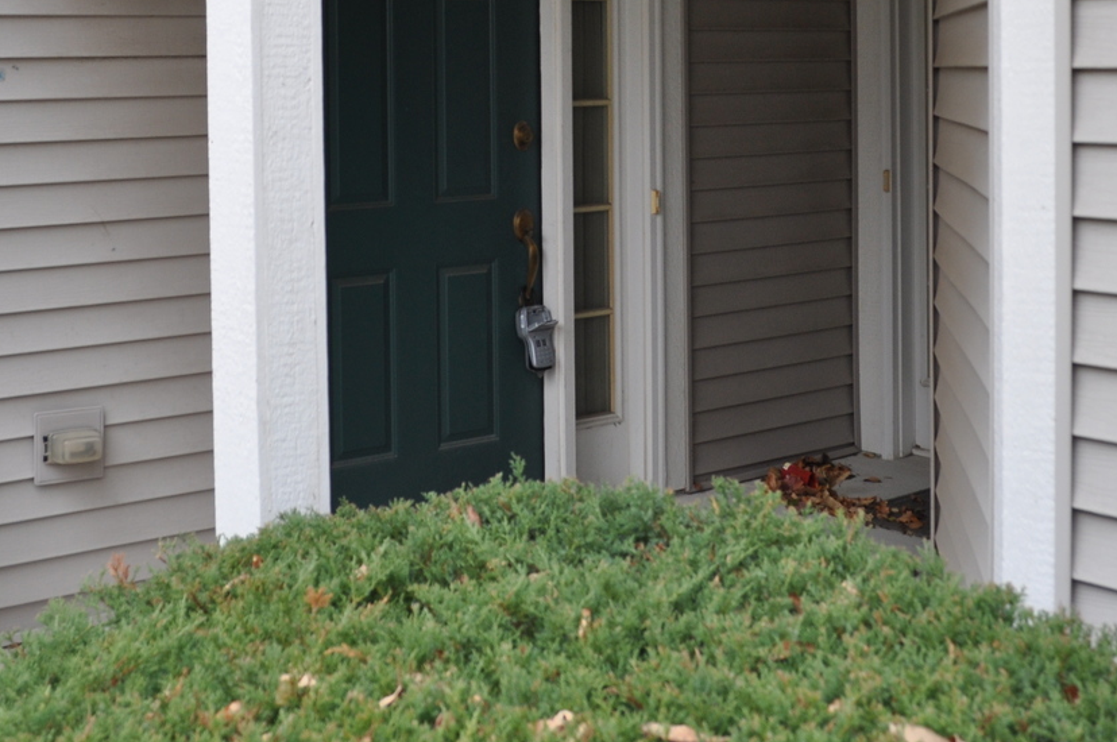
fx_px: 1643
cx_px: 599
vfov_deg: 24.6
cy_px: 61
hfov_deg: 37.5
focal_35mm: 53
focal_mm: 18
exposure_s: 1/125
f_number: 5.6
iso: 280
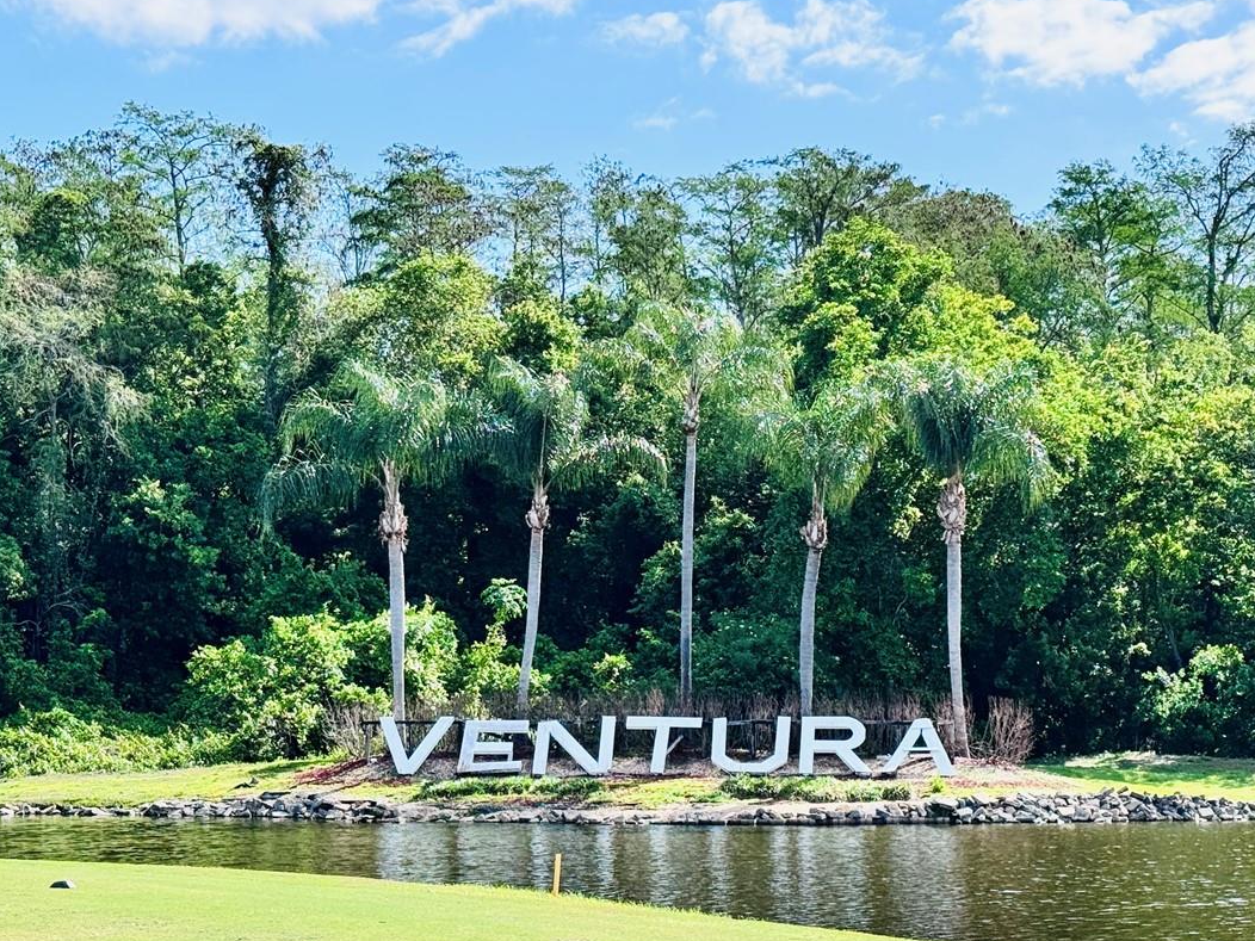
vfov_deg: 20.2
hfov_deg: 26.7
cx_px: 703
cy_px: 526
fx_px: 2647
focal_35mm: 73
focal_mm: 6.76
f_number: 1.78
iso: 64
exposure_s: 1/3817
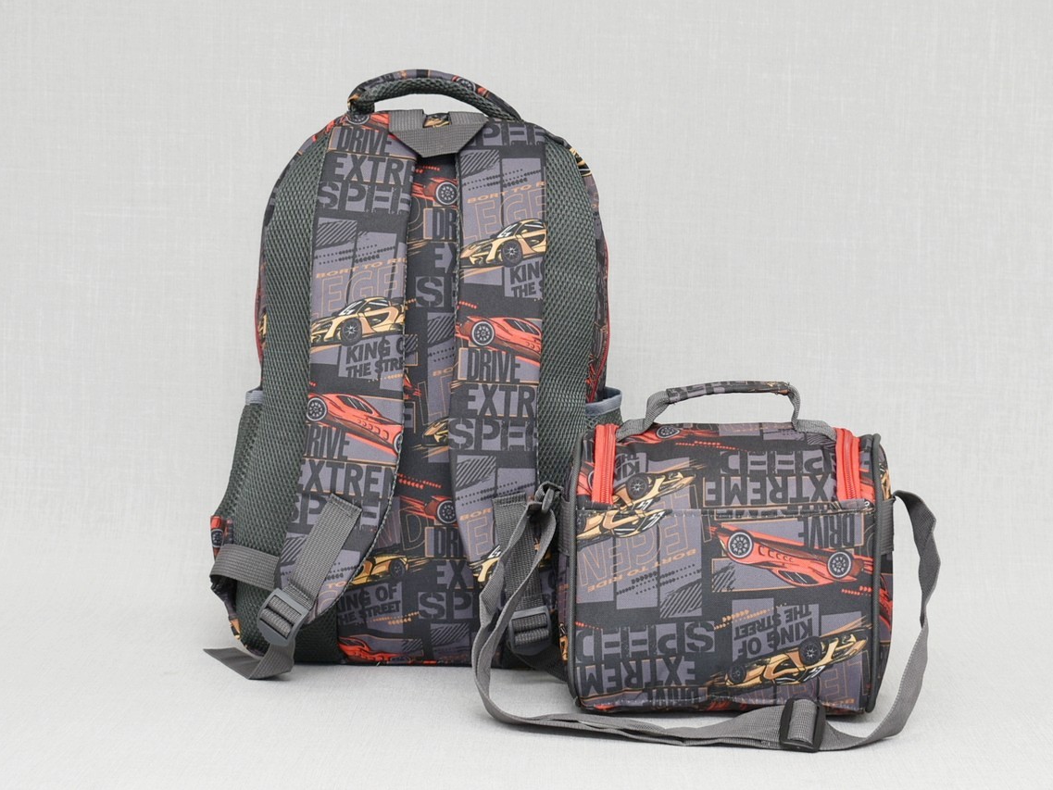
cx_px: 540
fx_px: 1977
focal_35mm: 65
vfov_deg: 22.6
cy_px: 395
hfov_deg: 29.8
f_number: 5.6
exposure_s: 1/60
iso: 100
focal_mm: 40
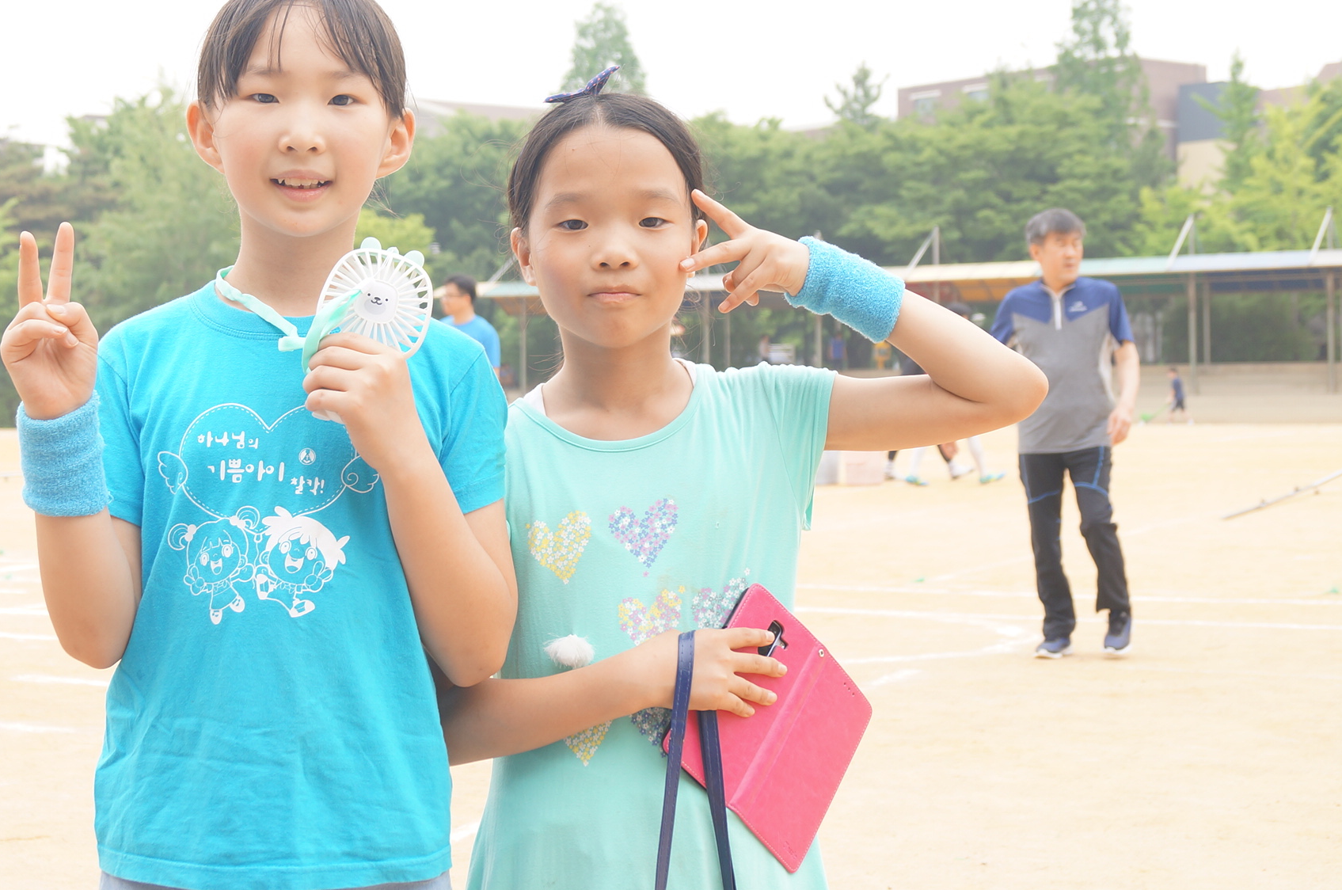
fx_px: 2419
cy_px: 364
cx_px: 374
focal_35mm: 65
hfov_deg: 30.6
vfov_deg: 20.8
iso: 100
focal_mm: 30
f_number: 5.6
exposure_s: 1/80
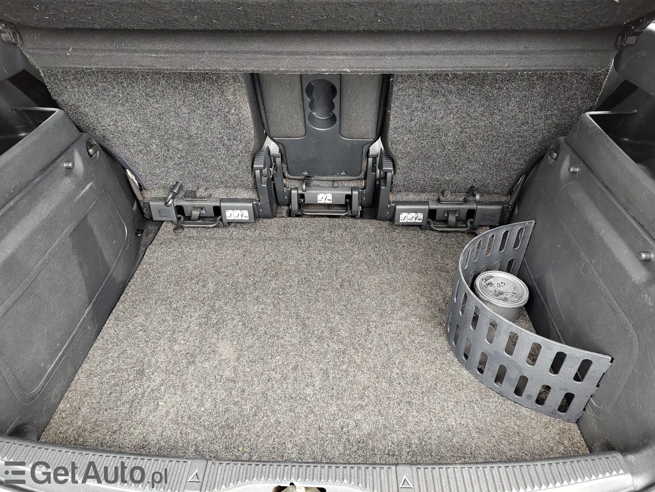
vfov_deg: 58.9
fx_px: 435
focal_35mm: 23
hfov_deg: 73.9
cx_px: 328
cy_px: 246
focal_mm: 5.56
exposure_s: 1/50
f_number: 1.8
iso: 566
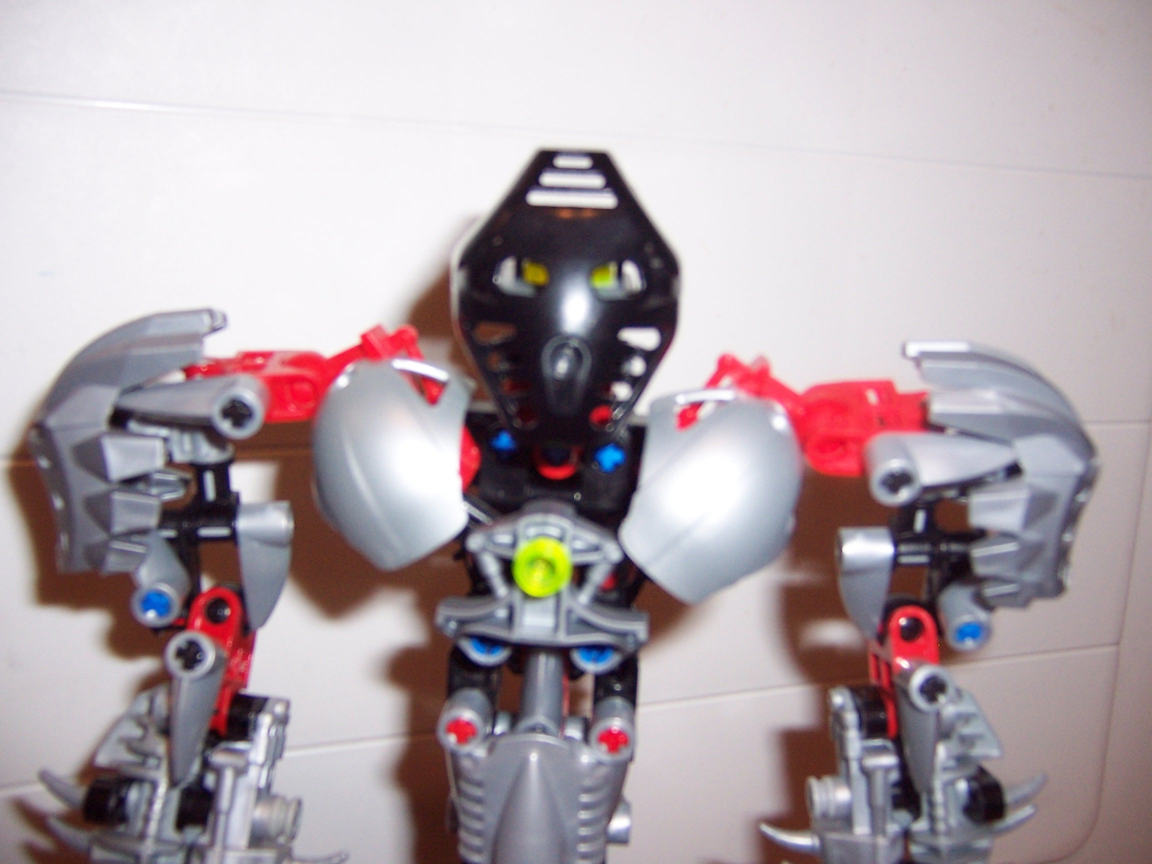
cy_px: 432
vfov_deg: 42.9
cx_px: 576
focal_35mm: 33
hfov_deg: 55.4
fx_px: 1098
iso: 140
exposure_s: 1/60
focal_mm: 5.5
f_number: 2.8
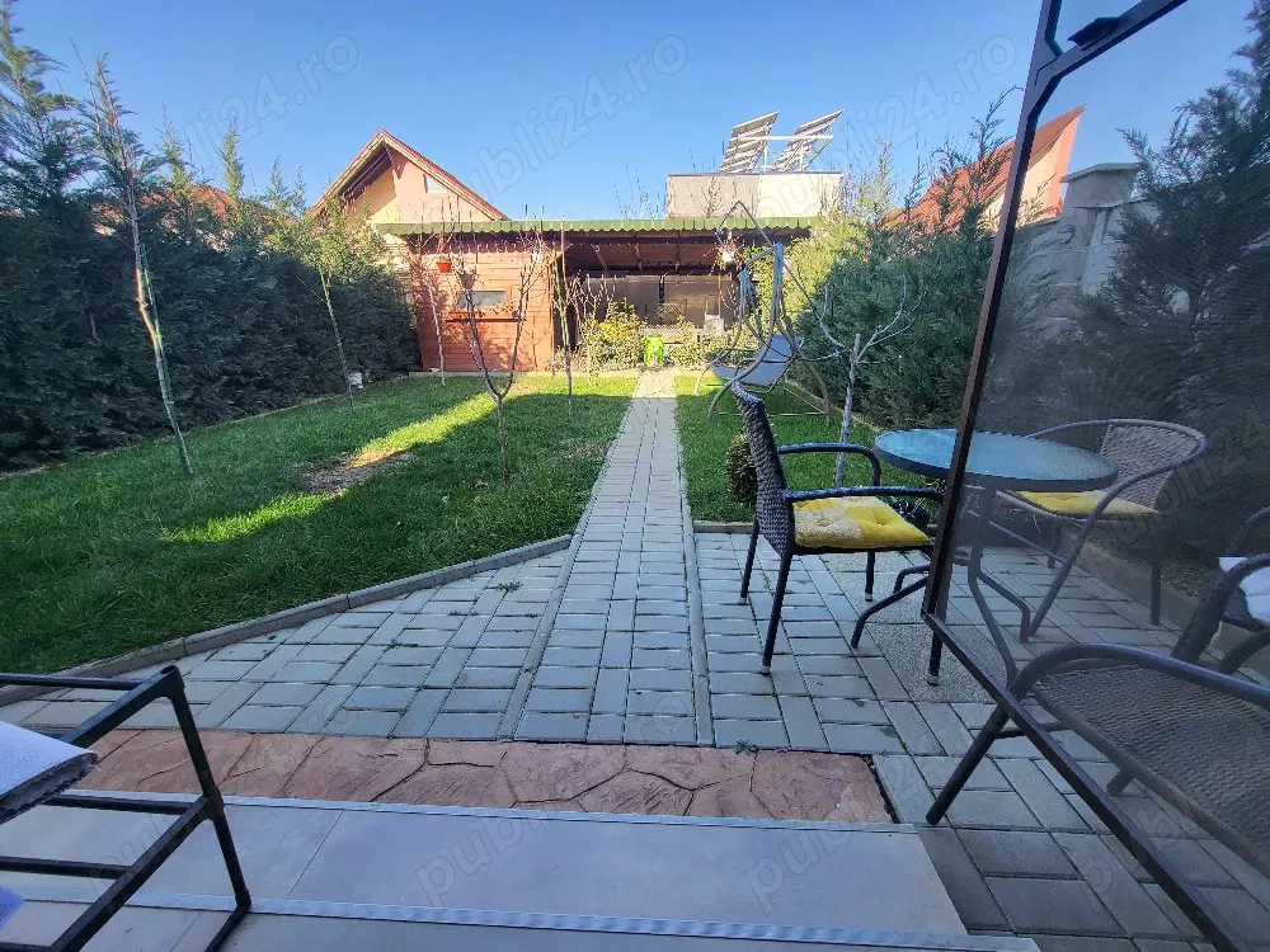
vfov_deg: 89.9
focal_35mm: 13
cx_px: 635
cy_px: 476
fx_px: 477
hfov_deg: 106.2
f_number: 2.2
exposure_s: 1/208
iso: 32
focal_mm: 1.74
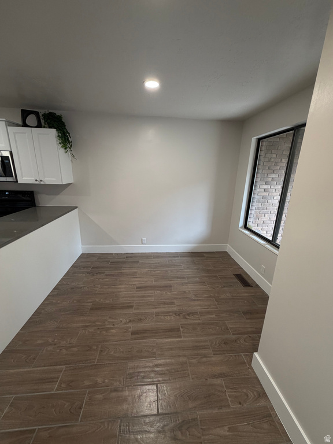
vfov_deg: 102.1
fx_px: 180
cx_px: 166
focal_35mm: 14
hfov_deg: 85.7
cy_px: 222
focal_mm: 2.22
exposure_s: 1/120
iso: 200
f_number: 2.2
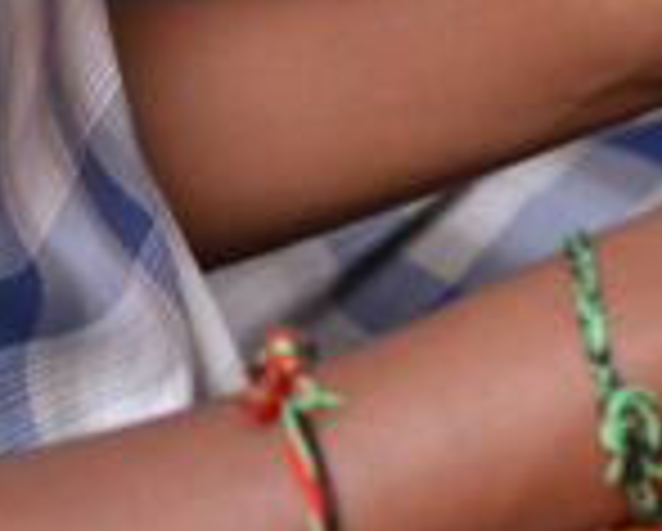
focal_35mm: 555
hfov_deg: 3.5
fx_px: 10888
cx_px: 554
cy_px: -592
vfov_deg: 2.8
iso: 250
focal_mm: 85
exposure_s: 1/160
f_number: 3.2
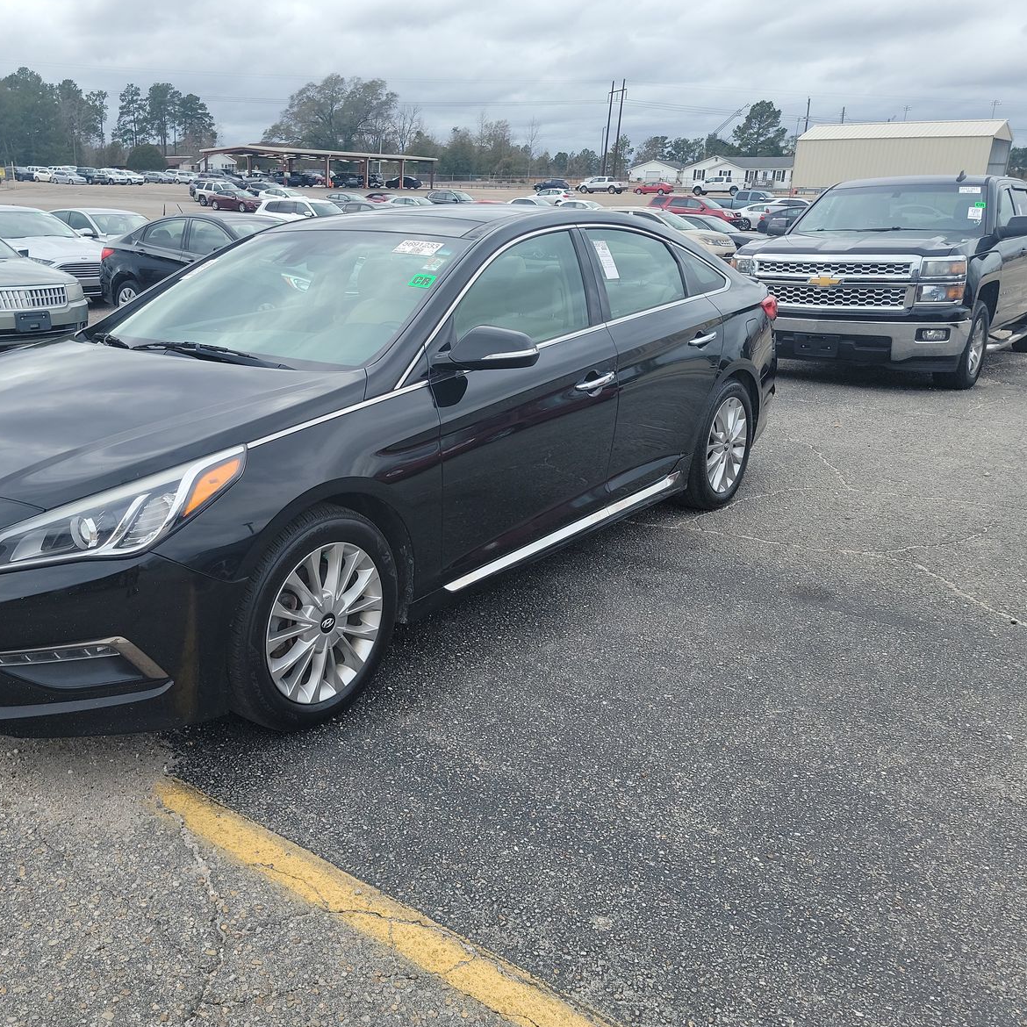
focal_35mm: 29
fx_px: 973
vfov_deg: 55.6
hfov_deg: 54.5
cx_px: 343
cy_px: 505
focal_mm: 6.7
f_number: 1.8
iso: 50
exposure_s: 1/464
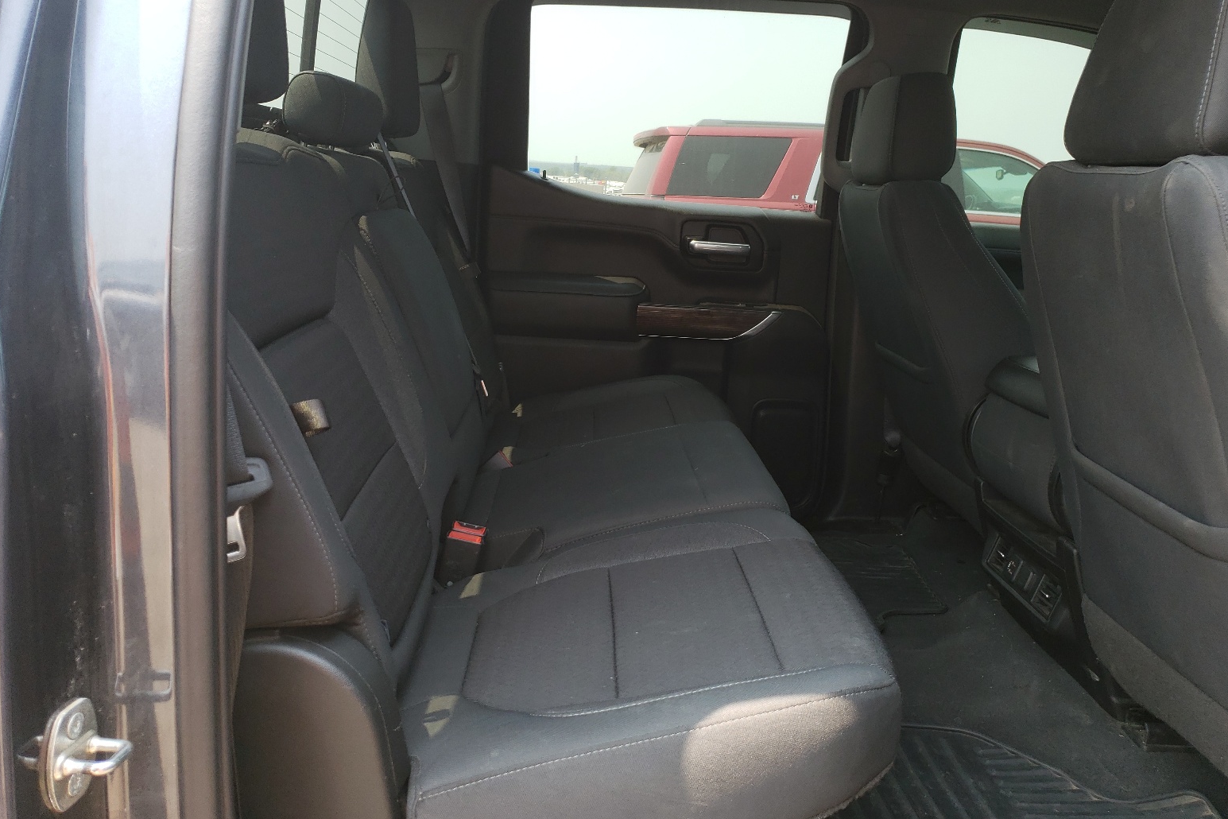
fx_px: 955
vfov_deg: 46.3
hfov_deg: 65.5
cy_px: 363
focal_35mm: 28
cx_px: 614
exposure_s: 1/278
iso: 50
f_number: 1.5
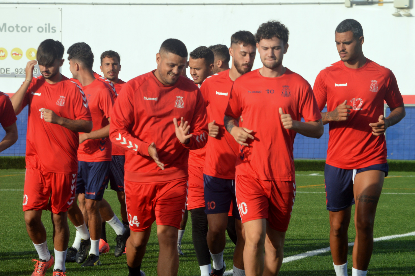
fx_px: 3111
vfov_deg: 5.1
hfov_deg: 7.6
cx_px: 208
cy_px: 138
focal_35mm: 270
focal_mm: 180
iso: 400
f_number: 14
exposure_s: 1/400
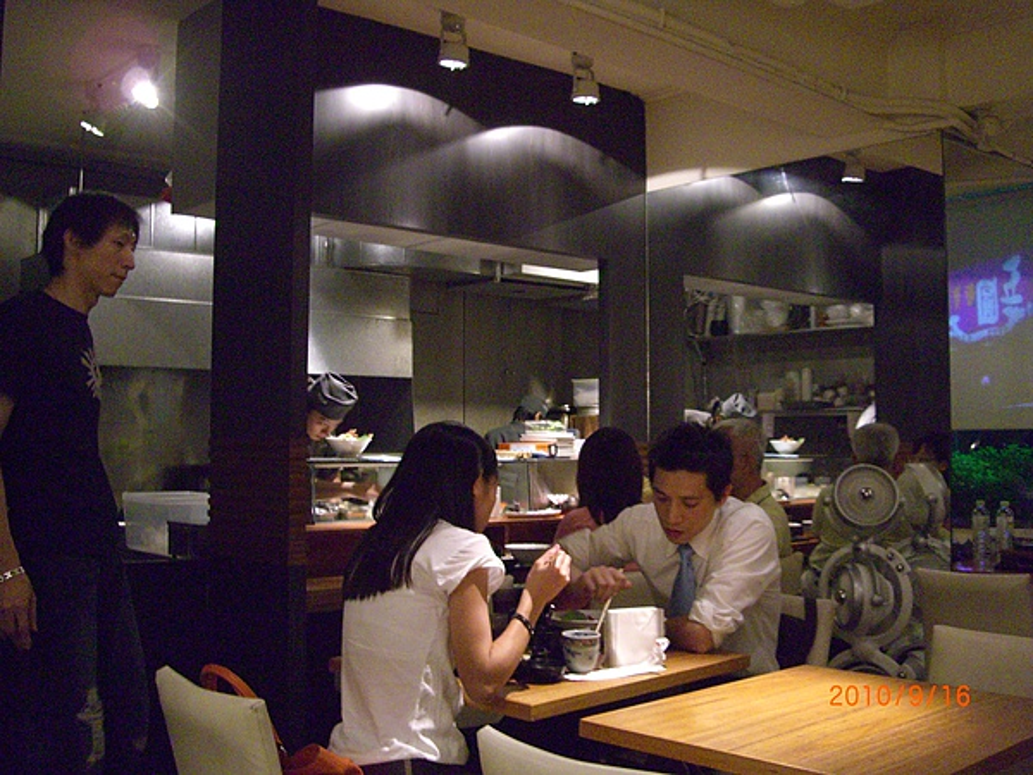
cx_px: 516
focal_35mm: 38
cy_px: 388
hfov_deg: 49.0
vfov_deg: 37.7
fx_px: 1134
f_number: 2.8
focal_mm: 7.9
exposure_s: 1/20
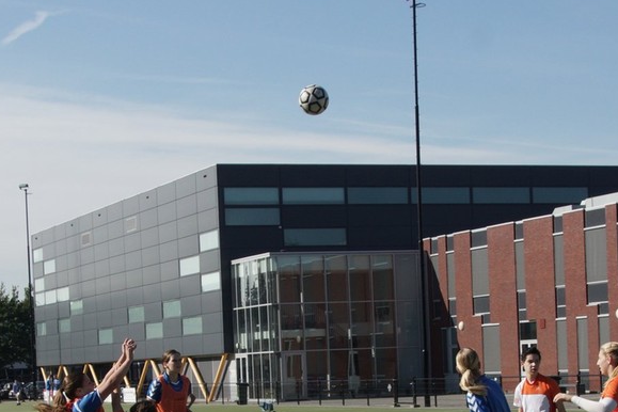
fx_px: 1184
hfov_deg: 28.8
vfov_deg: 19.5
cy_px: 329
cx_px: 470
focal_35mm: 69
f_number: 9
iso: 200
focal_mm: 26
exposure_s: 1/500
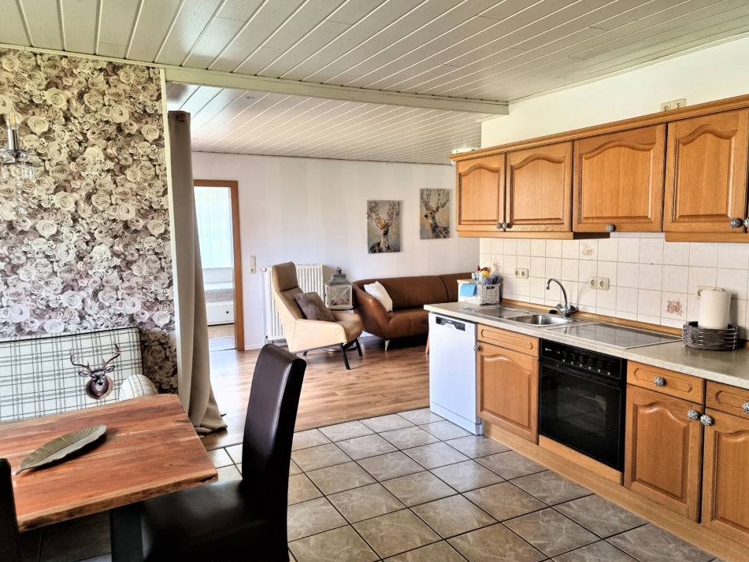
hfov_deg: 67.3
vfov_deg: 53.1
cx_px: 384
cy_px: 291
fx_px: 563
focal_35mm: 26
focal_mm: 6.7
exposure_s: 1/120
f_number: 1.8
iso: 320
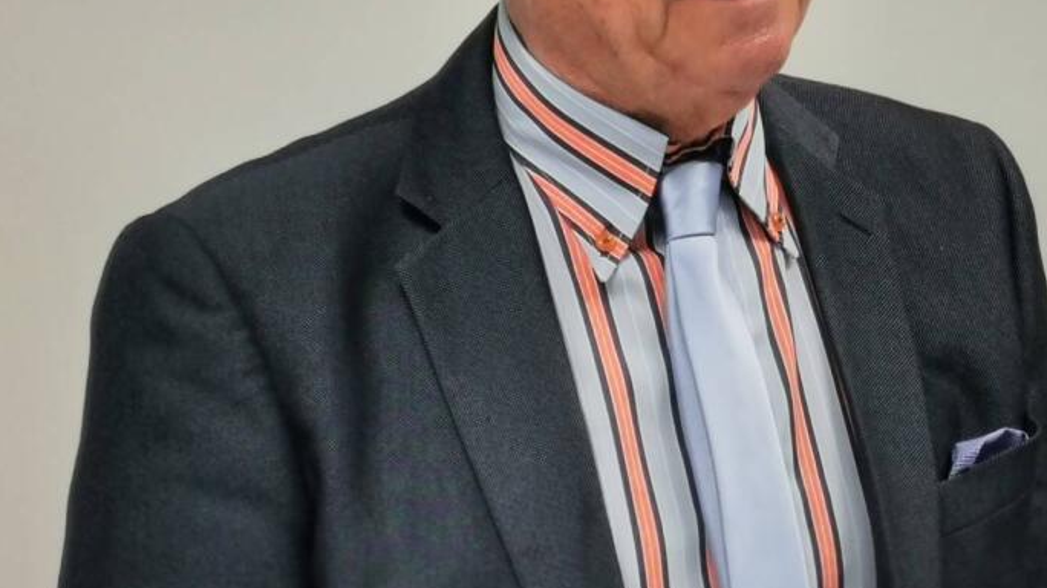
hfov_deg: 10.9
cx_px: 693
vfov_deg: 6.1
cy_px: -11
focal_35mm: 197
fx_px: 5467
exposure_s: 1/100
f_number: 1.6
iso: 100
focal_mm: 5.56
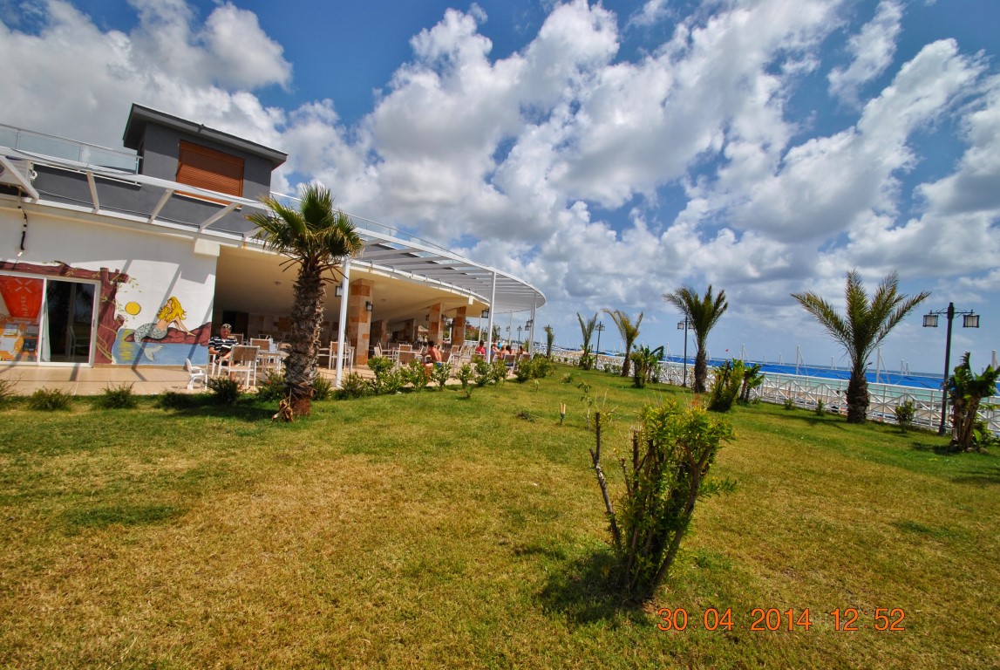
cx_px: 500
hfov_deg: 100.3
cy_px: 335
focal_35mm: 15
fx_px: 417
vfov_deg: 77.5
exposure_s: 1/400
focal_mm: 10
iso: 100
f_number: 10
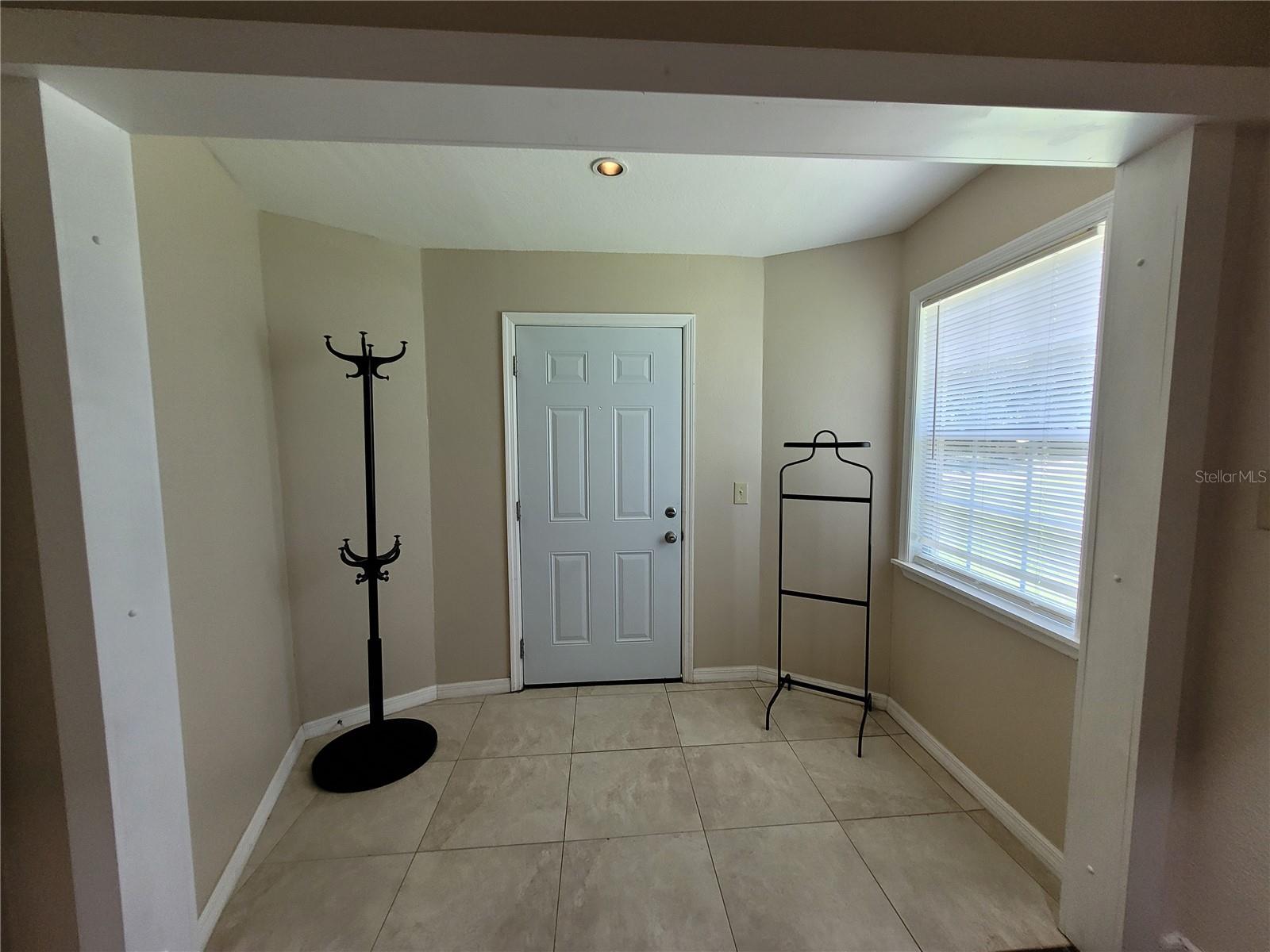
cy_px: 476
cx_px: 635
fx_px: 477
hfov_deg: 106.2
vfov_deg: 89.9
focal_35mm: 13
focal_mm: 1.74
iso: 160
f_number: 2.2
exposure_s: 1/60
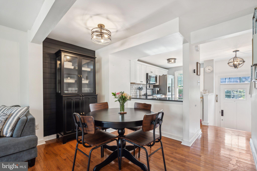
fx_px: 118
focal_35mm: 16
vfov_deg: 72.0
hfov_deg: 95.0
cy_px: 86
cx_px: 128
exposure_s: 1/6
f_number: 8
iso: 200
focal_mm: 16.5
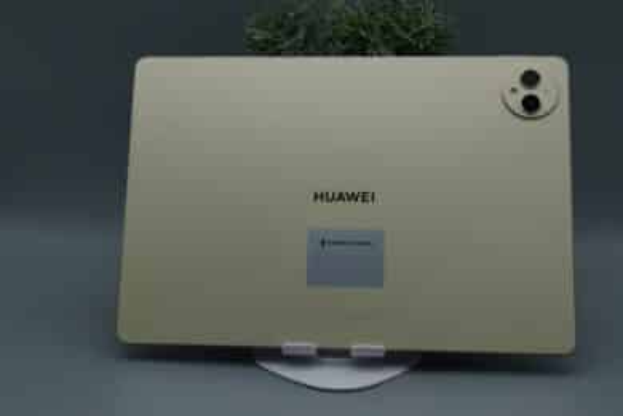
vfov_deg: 26.5
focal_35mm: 51
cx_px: 312
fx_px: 883
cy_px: 208
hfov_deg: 38.9
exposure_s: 1/320
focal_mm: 34.3
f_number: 8
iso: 500
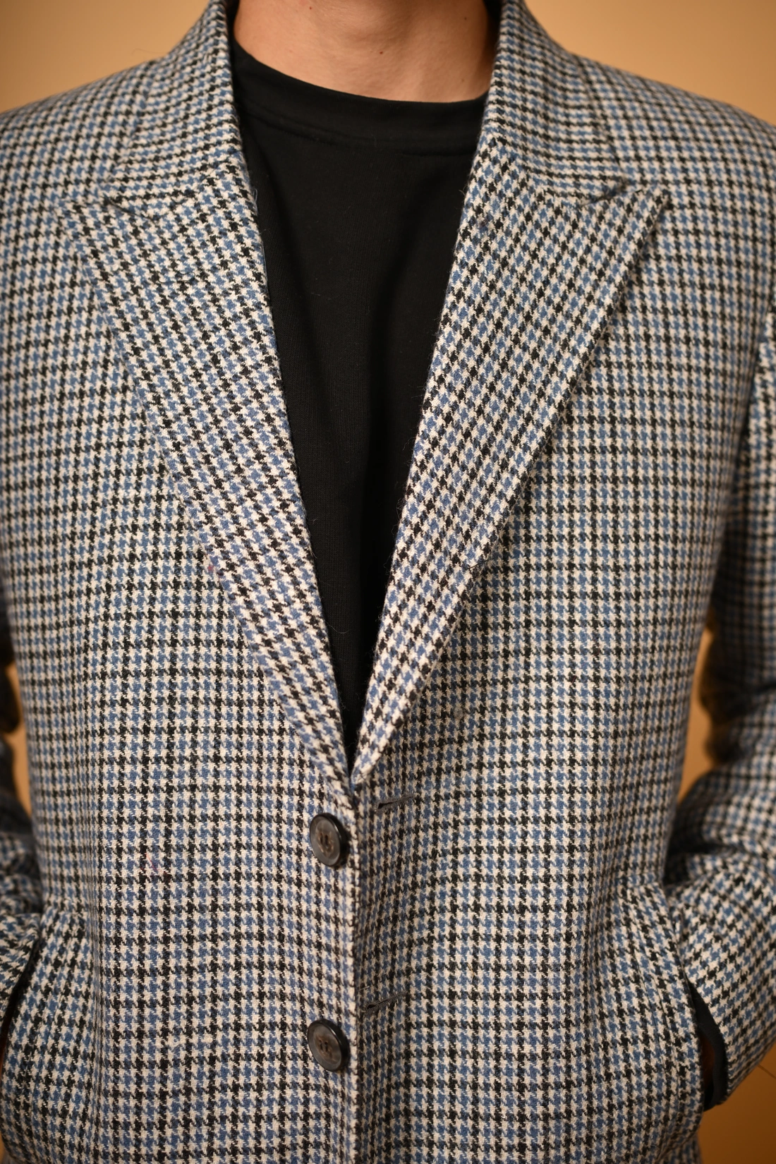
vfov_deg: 39.6
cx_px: 388
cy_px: 582
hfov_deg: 27.0
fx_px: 1617
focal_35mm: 50
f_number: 2.2
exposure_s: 1/1000
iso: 160
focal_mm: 50
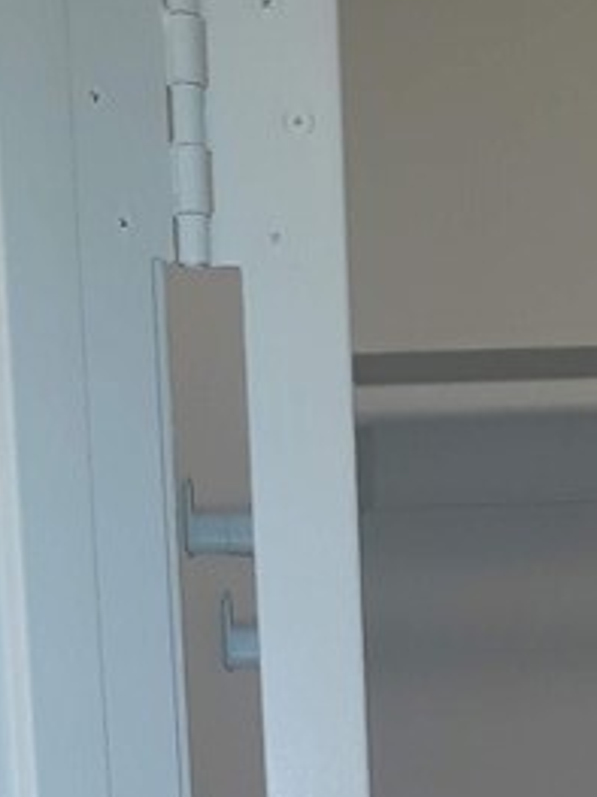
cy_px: 1449
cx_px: 627
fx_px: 2509
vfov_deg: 15.4
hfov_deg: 13.3
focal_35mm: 109
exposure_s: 1/40
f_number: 1.7
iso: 64
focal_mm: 3.7
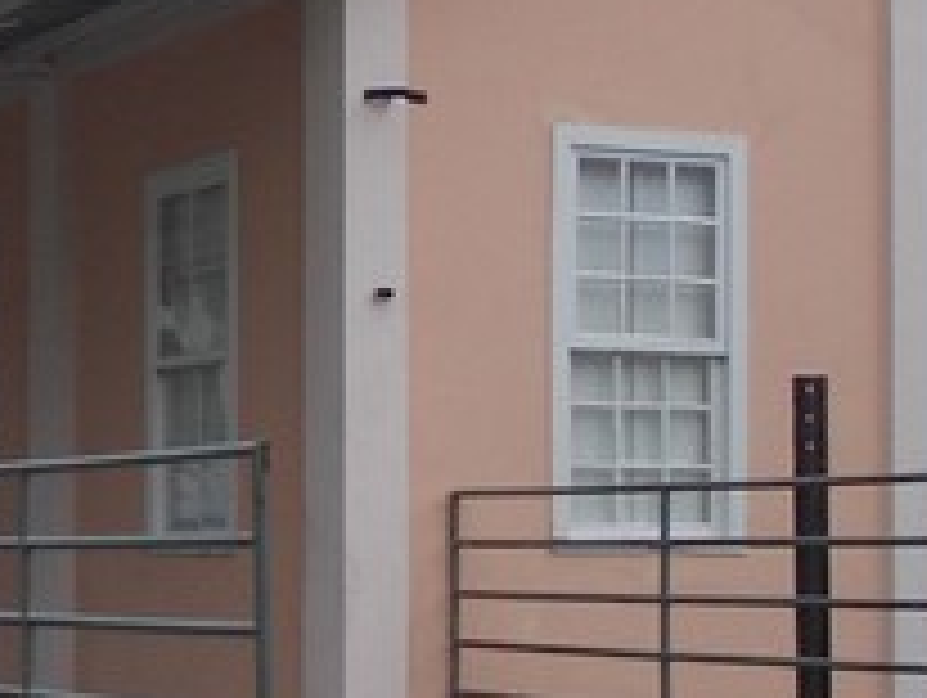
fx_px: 2788
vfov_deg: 14.2
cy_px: 477
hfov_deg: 18.3
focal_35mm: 104
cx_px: -63
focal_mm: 4
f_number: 5.4
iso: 80
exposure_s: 1/200
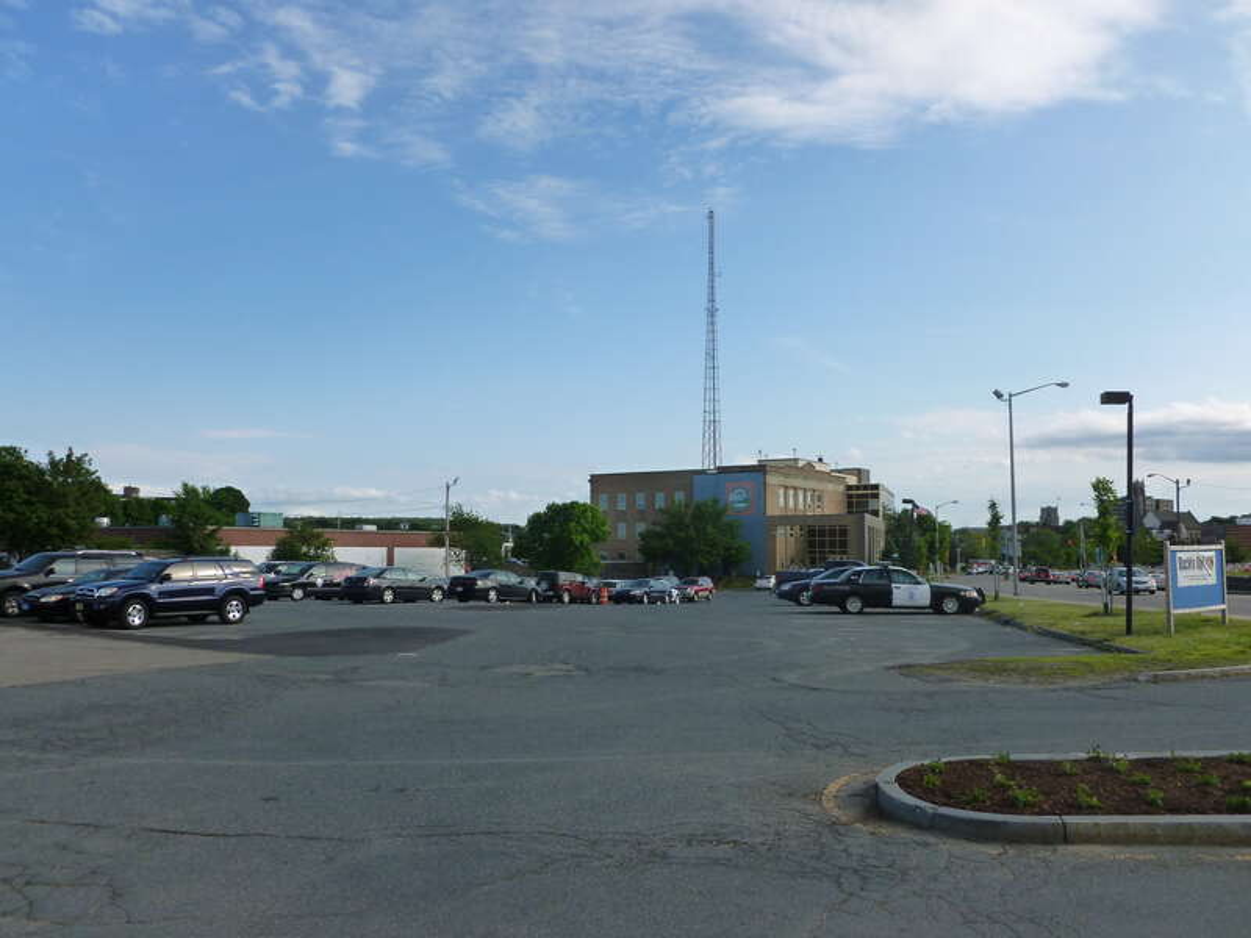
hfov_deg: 63.4
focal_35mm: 28
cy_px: 469
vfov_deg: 49.7
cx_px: 626
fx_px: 1012
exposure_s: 1/1000
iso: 160
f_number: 3.3
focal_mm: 5
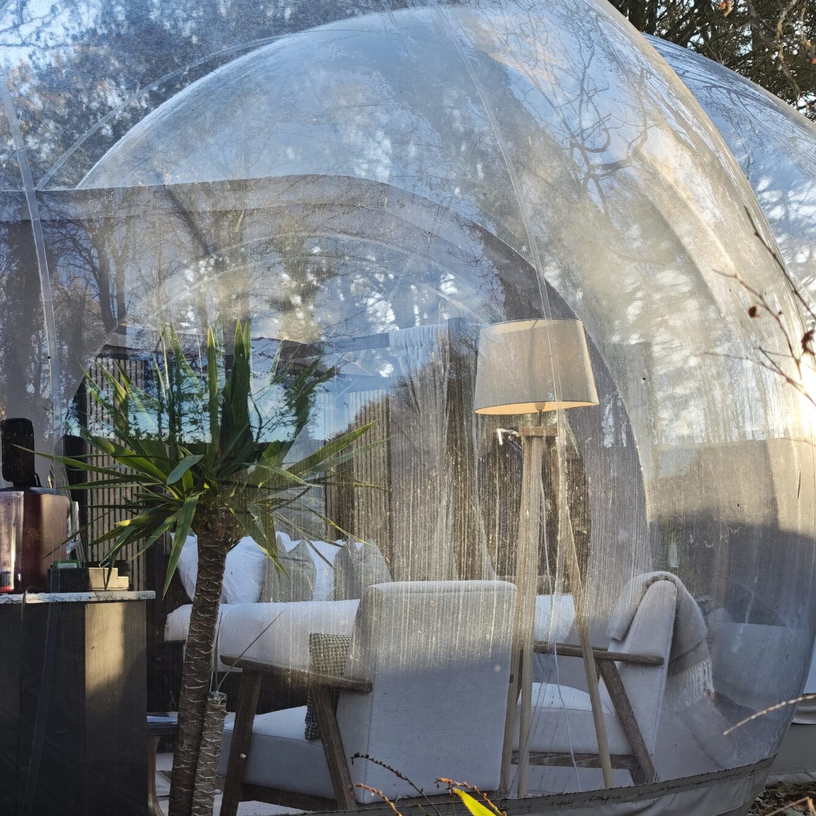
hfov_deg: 22.1
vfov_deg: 22.2
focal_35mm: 78
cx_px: 284
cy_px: 382
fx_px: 2080
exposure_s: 1/374
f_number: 1.63
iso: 50
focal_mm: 8.72
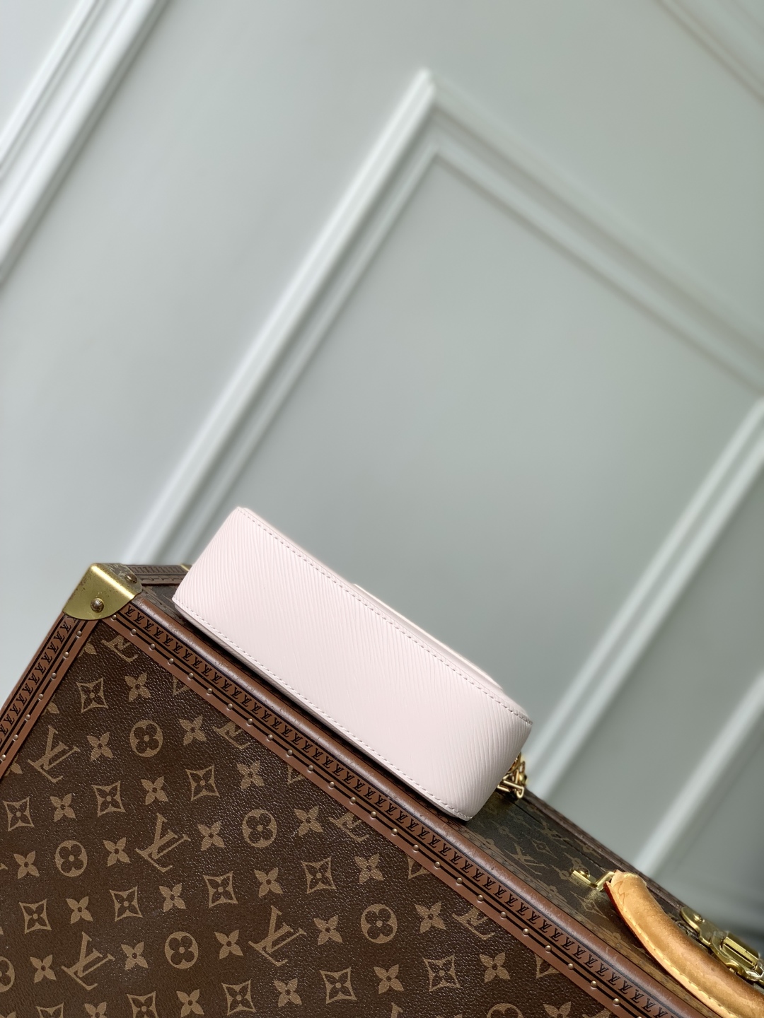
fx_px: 1530
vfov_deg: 36.8
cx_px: 382
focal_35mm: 52
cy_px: 509
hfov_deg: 28.0
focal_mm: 6
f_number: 2.4
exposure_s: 1/158
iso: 16
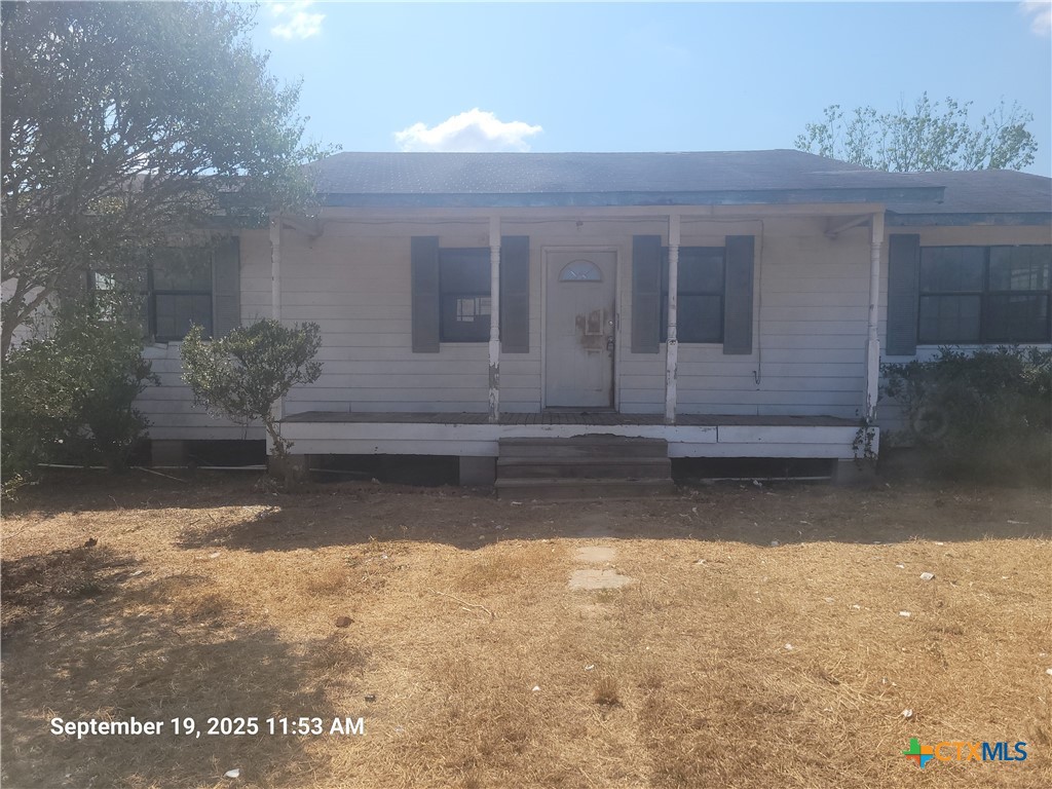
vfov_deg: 53.1
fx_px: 790
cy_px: 394
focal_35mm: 26
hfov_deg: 67.3
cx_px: 526
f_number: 1.8
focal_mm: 5.4
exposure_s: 1/2558
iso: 40
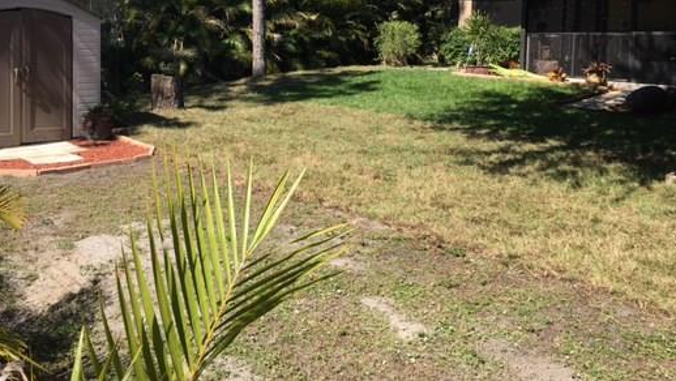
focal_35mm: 39
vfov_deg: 29.8
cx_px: 278
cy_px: 82
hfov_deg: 51.3
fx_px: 699
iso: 25
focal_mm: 4.15
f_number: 2.2
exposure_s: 1/1012
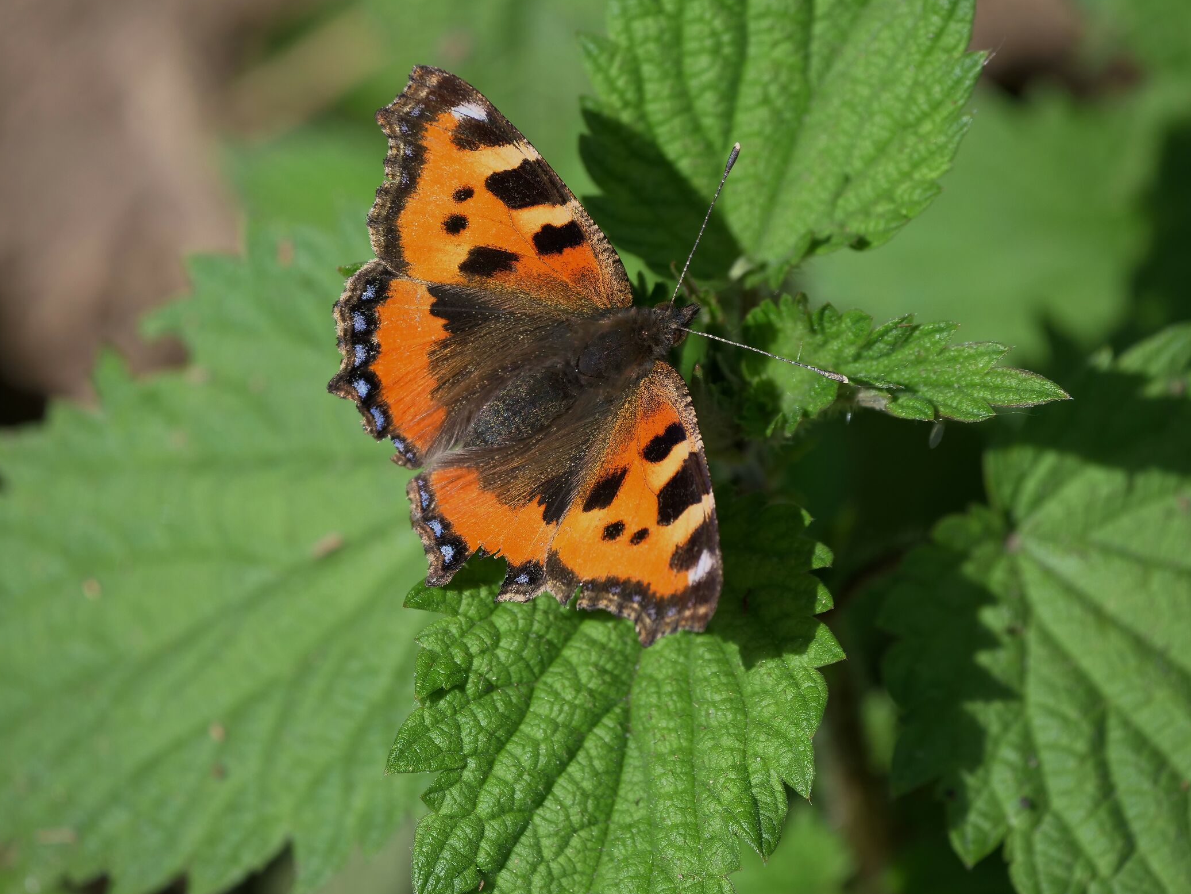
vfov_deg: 1.6
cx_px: 584
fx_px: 31862
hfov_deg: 2.1
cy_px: 398
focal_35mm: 926
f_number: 6.3
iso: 320
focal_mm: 400
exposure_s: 1/640
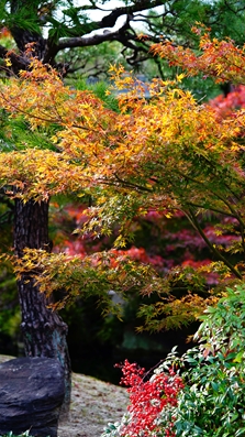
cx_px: 122
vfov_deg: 22.5
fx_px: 1098
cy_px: 218
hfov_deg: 12.7
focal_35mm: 95
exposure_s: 1/200
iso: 125
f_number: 4
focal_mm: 90
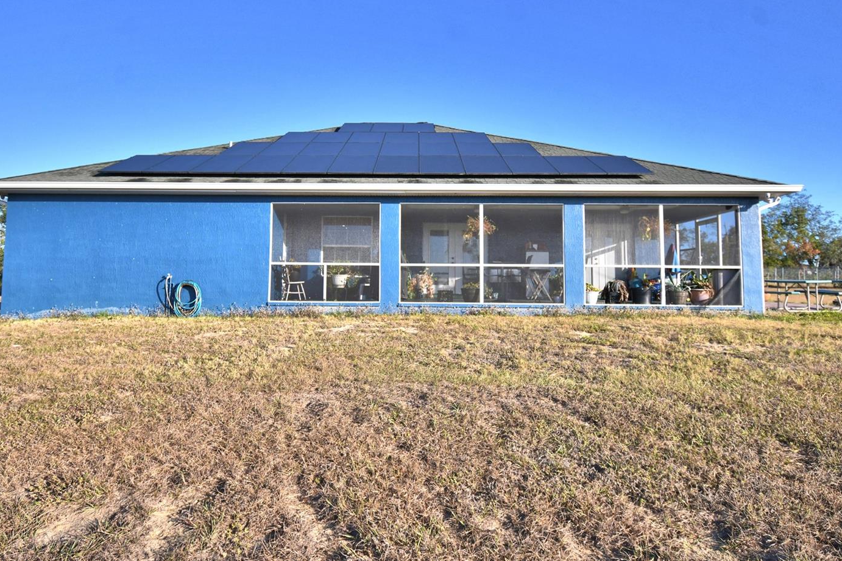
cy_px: 252
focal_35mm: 22
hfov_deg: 78.6
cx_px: 408
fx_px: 514
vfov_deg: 57.1
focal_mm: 13
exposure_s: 1/800
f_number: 4.8
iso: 100
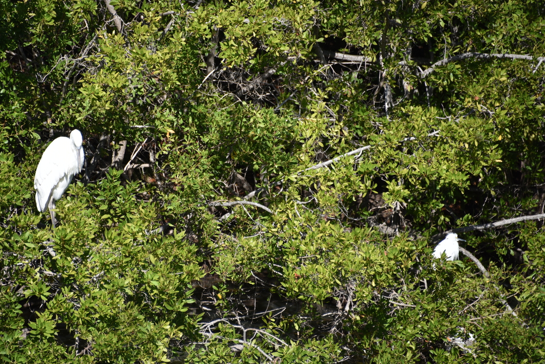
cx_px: 224
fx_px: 5481
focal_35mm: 362
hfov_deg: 5.7
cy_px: 181
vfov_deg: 3.8
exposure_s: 1/640
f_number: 5.6
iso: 140
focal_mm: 300
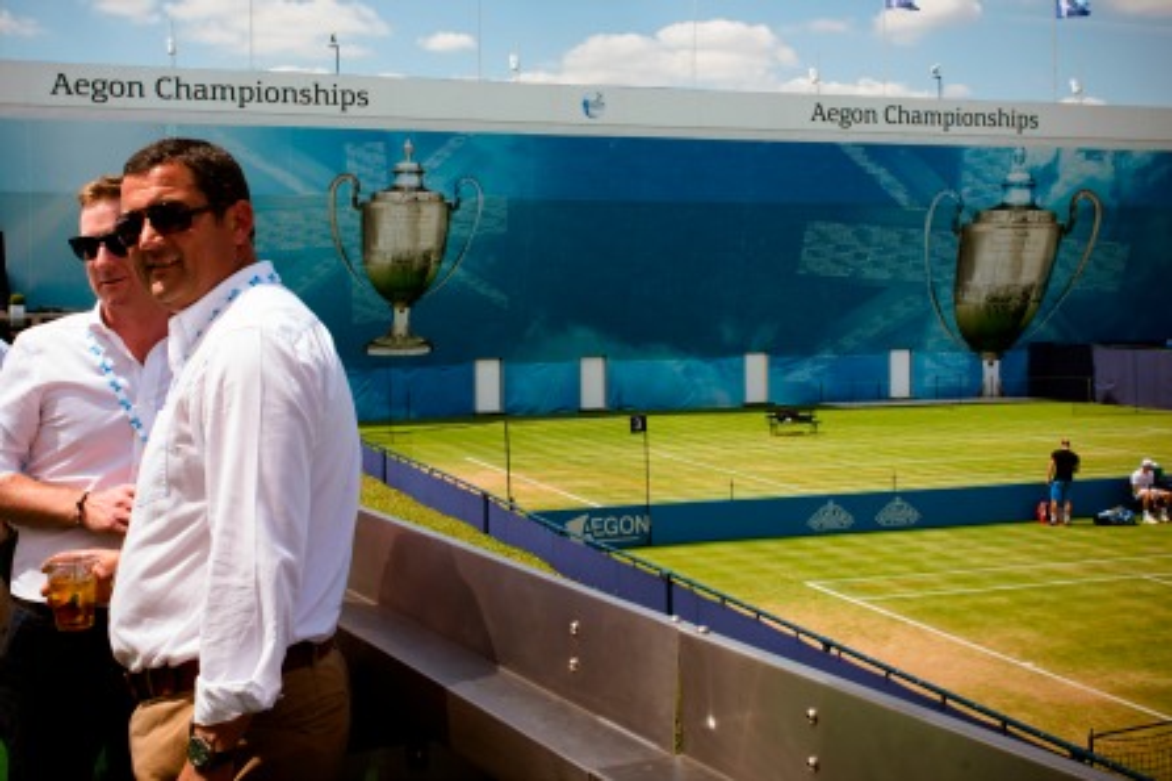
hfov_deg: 54.5
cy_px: 390
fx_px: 1139
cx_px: 586
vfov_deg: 37.8
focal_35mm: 35
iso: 50
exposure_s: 1/100
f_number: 11
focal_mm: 35
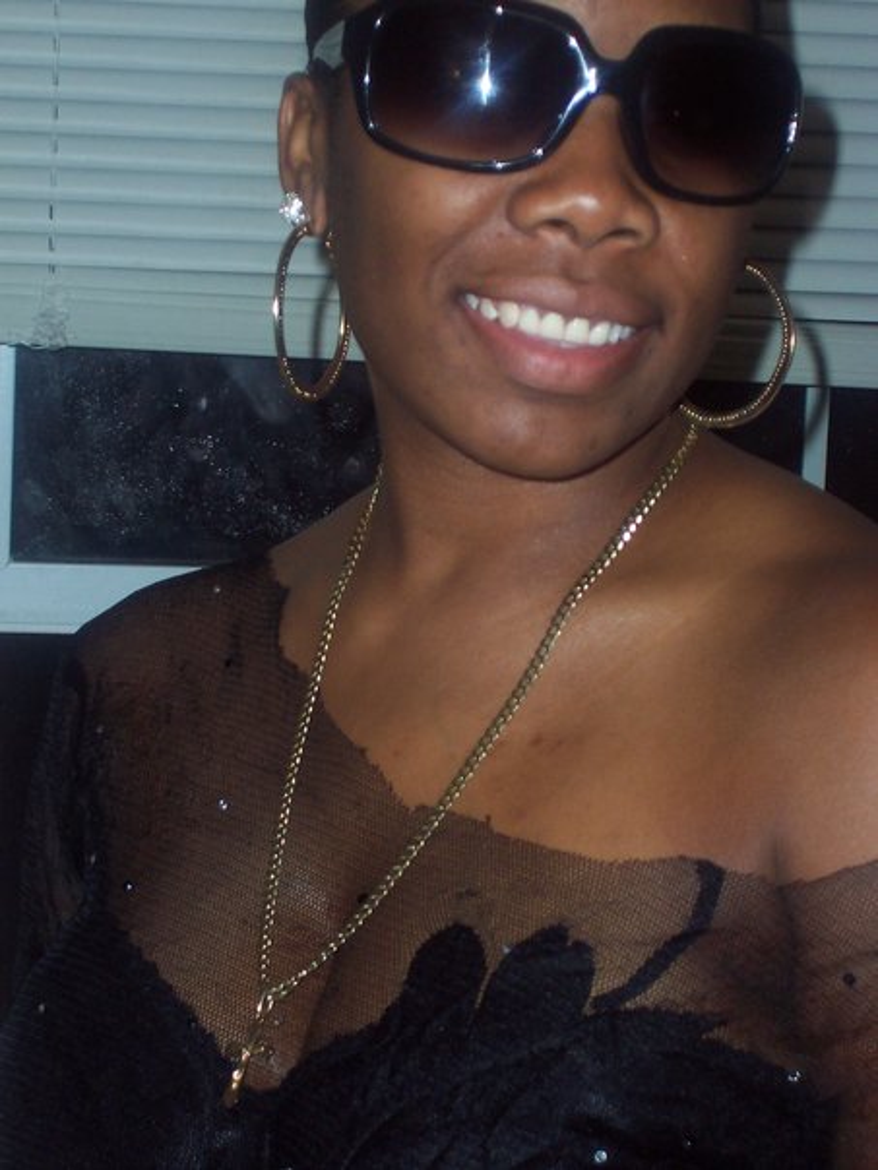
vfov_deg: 17.7
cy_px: 585
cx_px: 439
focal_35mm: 111
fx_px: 3754
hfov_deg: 13.3
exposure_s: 1/90
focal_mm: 16.8
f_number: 4.8
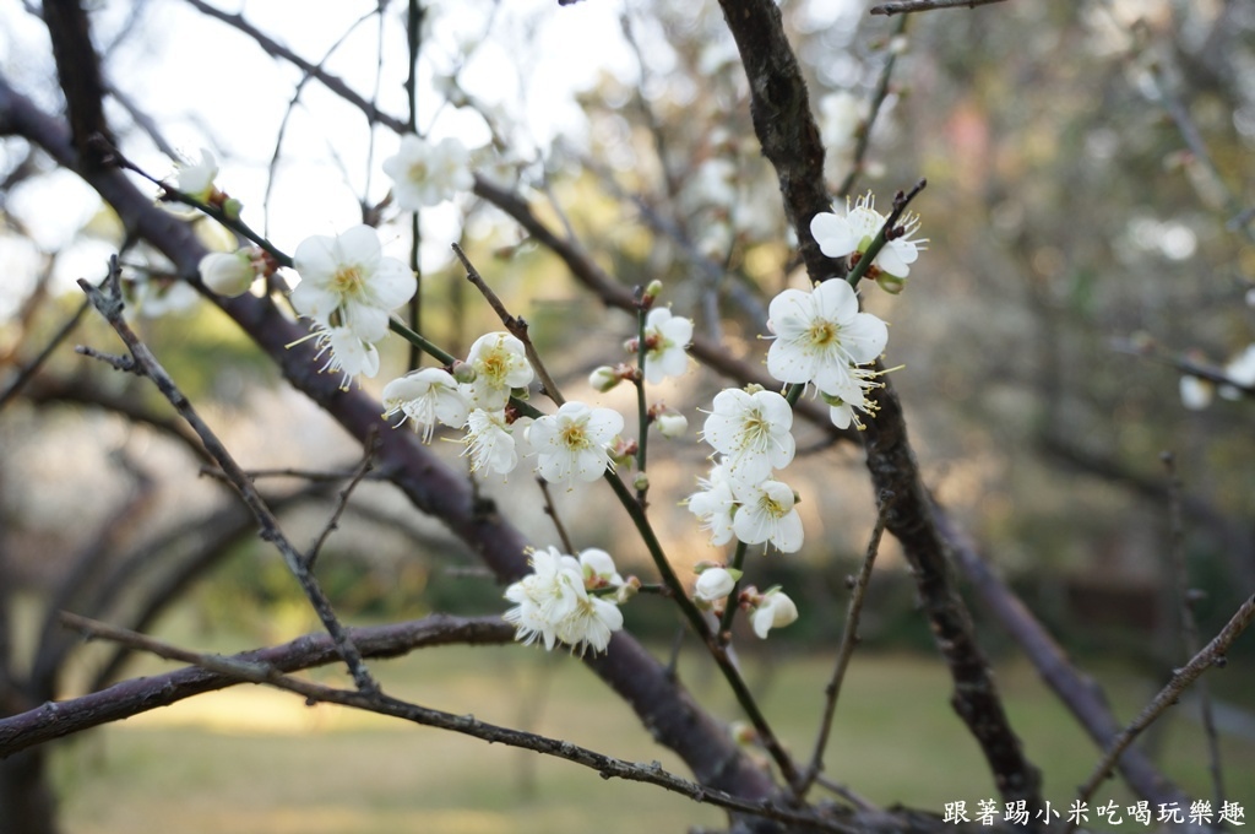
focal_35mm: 32
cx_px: 628
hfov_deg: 59.6
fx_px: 1097
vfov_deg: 41.6
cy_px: 417
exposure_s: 1/60
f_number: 4
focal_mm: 21
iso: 160
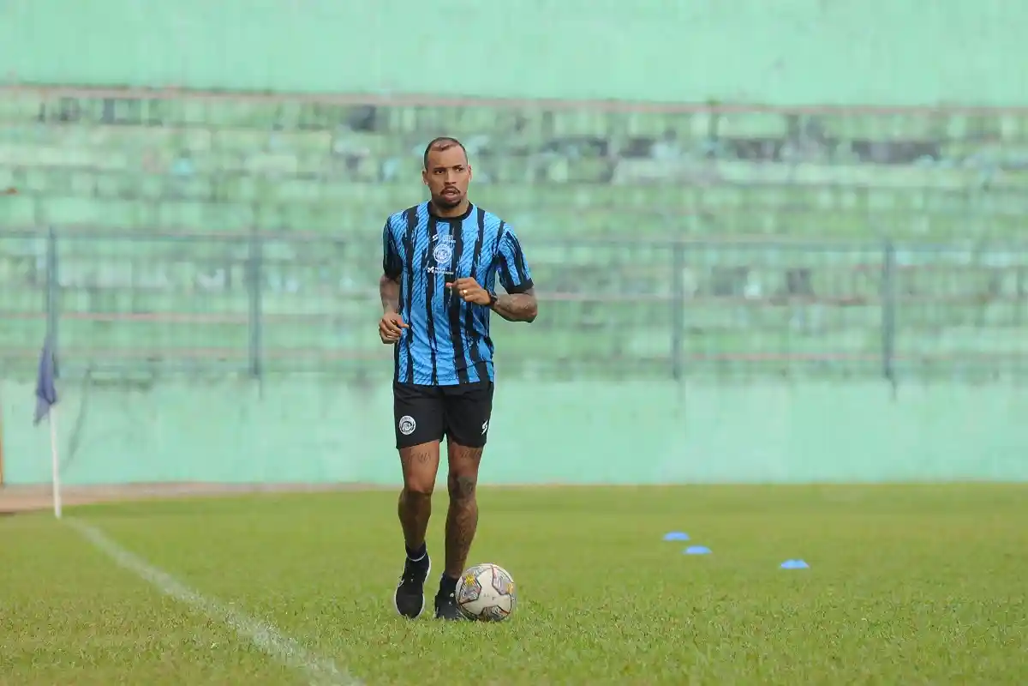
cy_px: 343
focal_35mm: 255
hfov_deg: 8.1
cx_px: 514
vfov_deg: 5.4
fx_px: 7281
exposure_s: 1/323
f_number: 3.2
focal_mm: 170
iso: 640
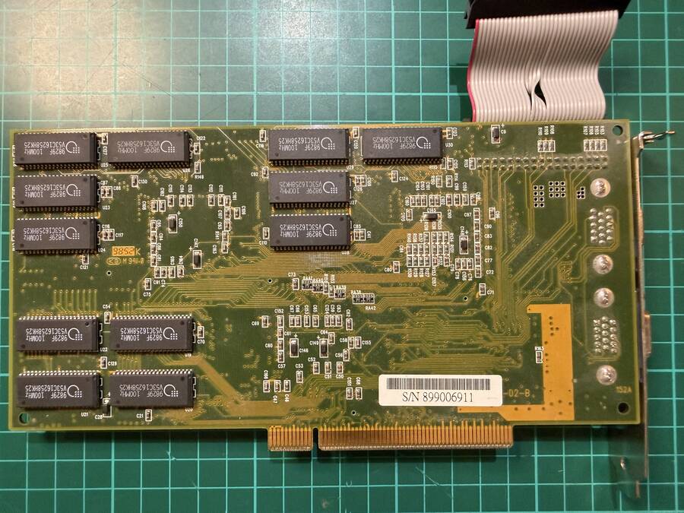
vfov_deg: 56.8
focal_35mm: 24
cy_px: 256
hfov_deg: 71.6
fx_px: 474
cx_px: 342
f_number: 2.2
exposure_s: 1/49
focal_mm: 2.22
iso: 400
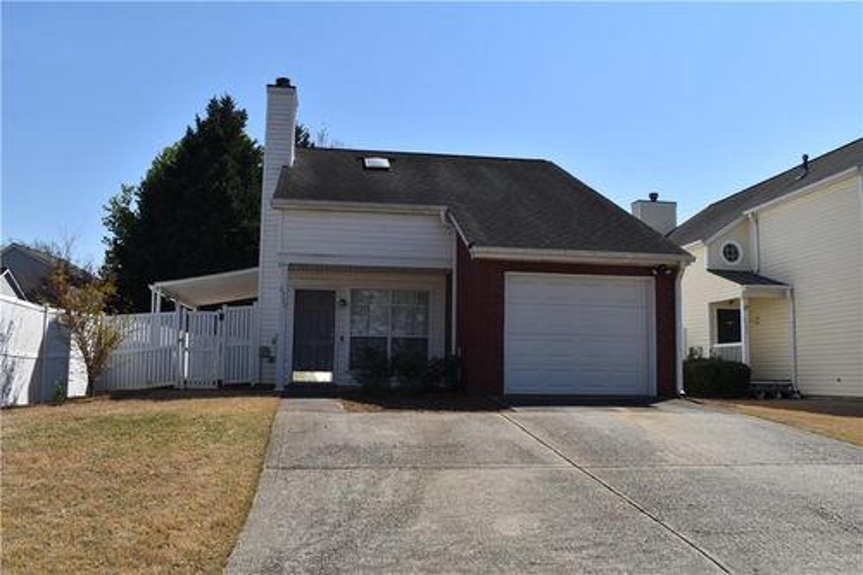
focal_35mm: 30
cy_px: 288
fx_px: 719
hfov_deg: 61.9
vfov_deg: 43.6
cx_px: 432
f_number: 11
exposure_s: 1/200
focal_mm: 20
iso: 100
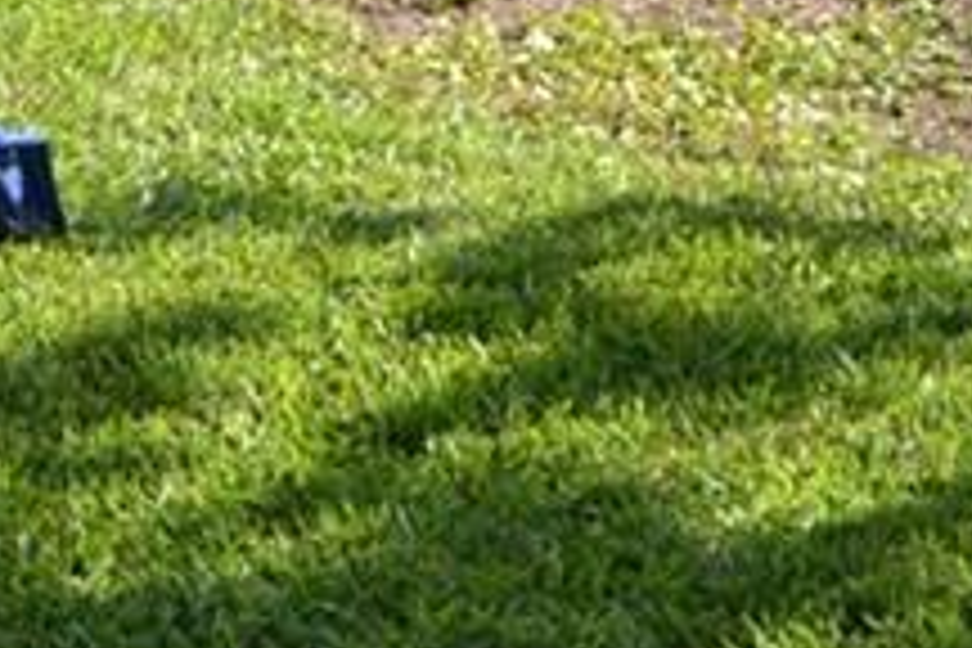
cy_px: -266
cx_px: 598
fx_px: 3834
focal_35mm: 142
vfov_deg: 9.4
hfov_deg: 14.4
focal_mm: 20
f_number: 6.3
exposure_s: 1/160
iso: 100
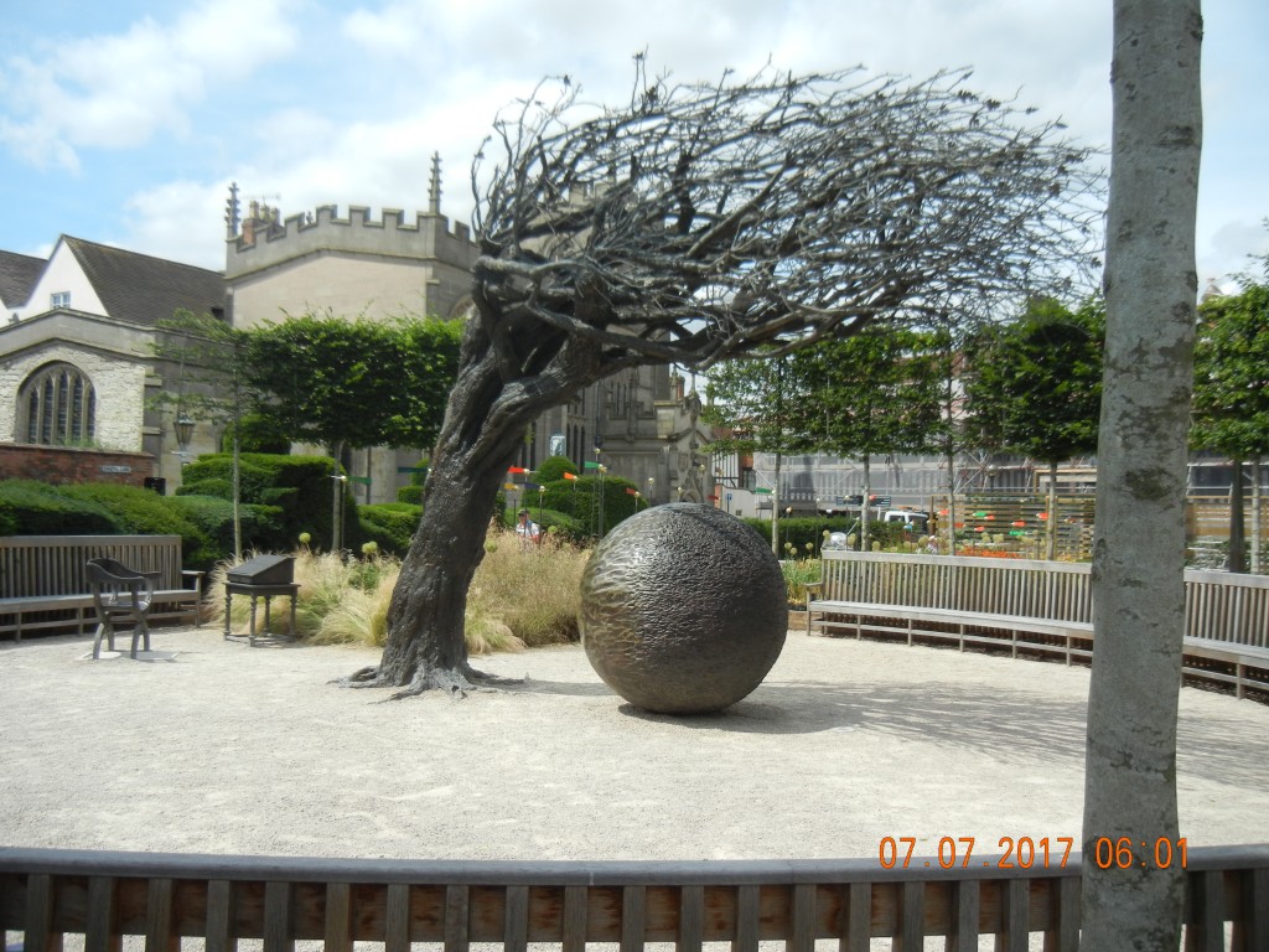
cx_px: 634
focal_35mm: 30
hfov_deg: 60.0
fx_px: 1100
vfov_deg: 46.8
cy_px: 476
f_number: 7
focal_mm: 5.4
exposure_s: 1/328
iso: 160
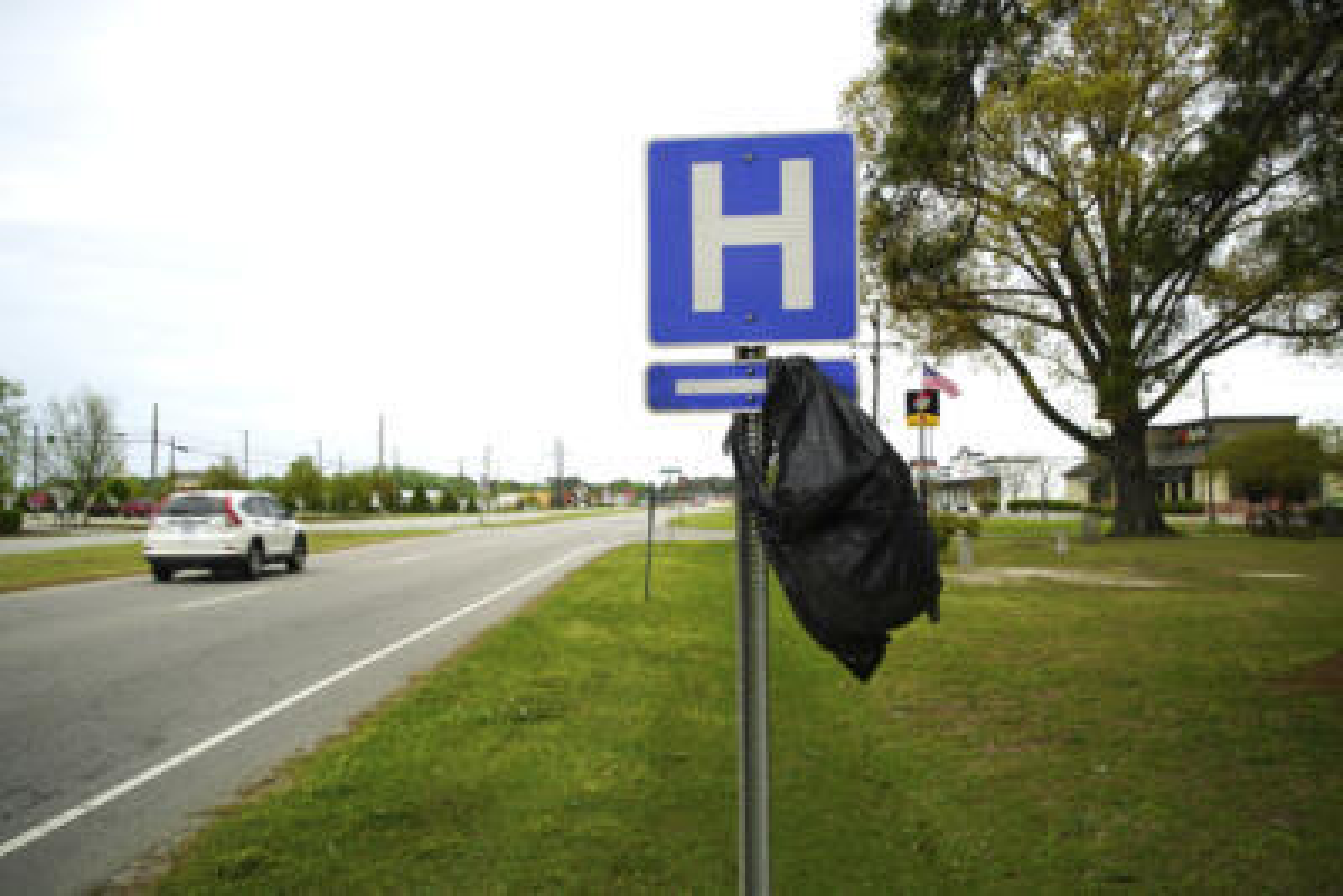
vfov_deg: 41.1
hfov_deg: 58.7
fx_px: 1194
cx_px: 672
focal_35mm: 32
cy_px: 448
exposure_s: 1/80
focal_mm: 32
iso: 100
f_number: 5
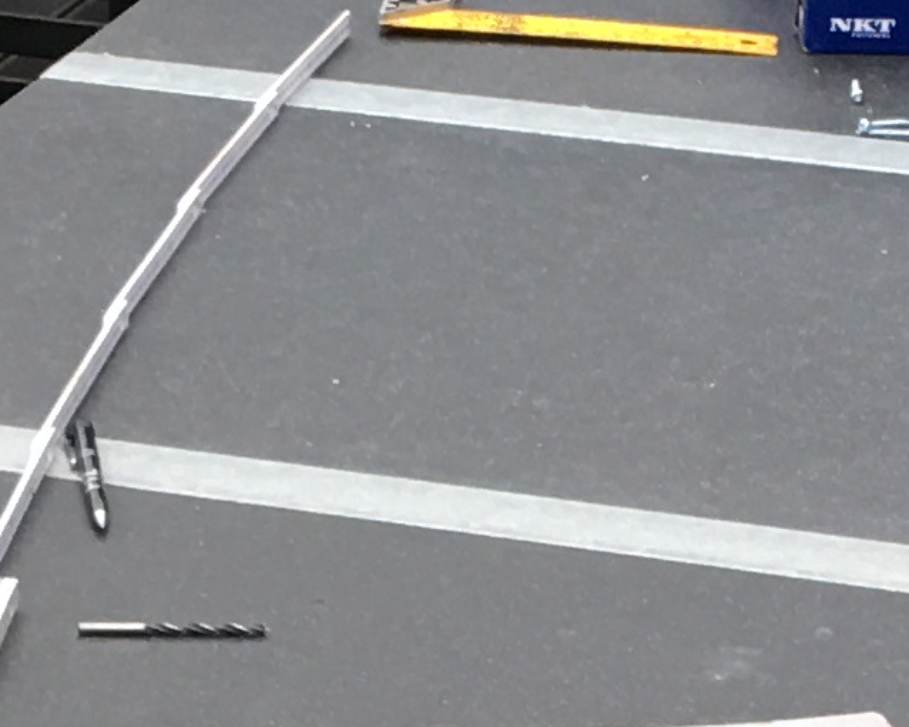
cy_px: 1048
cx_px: 454
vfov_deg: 8.5
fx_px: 4814
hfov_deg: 10.8
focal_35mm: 179
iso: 32
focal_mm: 4.15
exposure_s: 1/33
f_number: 2.2
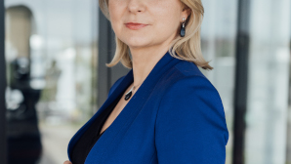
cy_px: 121
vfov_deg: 13.9
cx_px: 146
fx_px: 672
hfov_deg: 24.4
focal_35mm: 87
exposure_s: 1/640
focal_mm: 55
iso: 320
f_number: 2.8
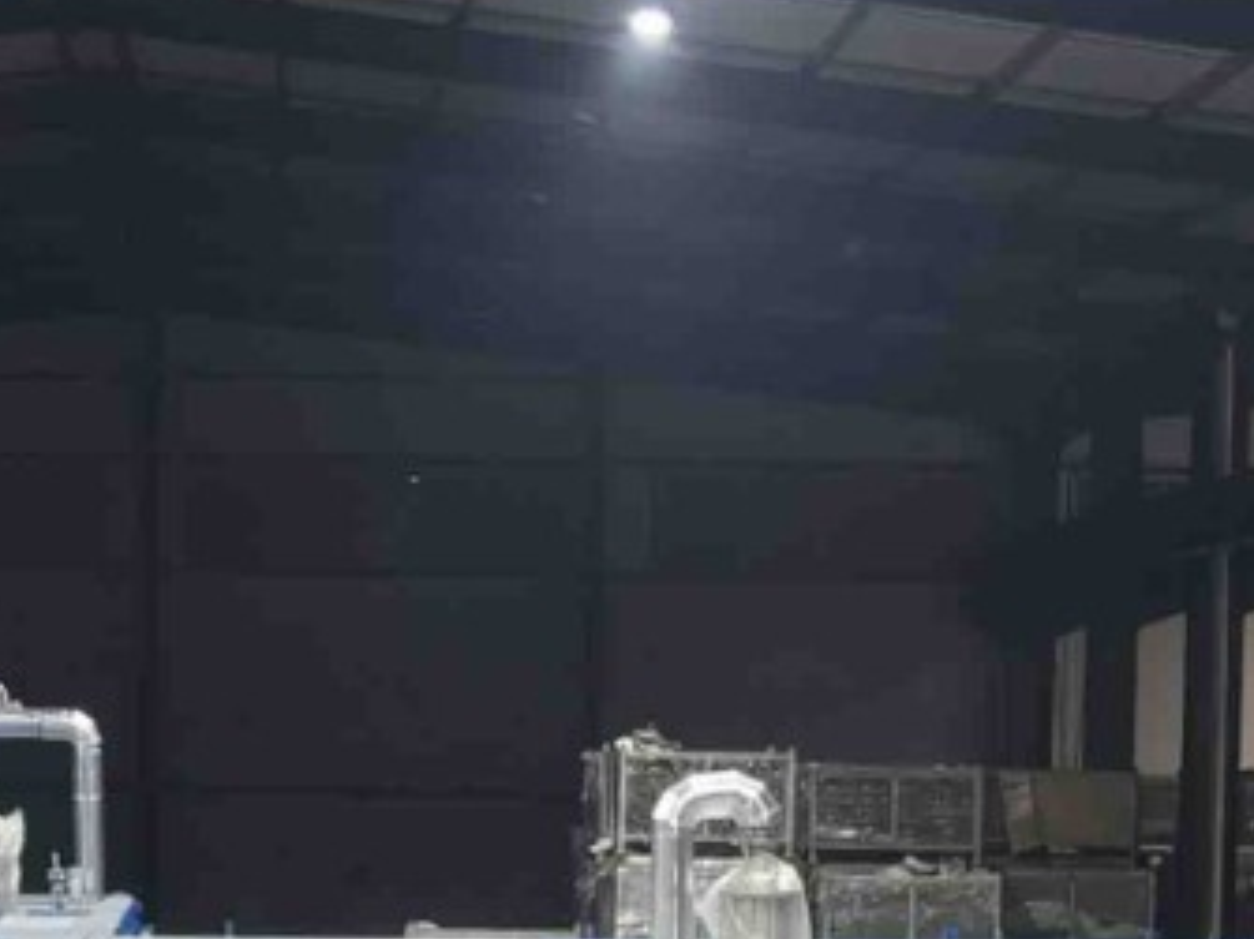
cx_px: 539
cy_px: 1410
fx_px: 5360
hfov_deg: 13.3
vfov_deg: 9.7
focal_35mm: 148
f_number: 1.6
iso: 320
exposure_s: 1/33.3
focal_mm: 5.56
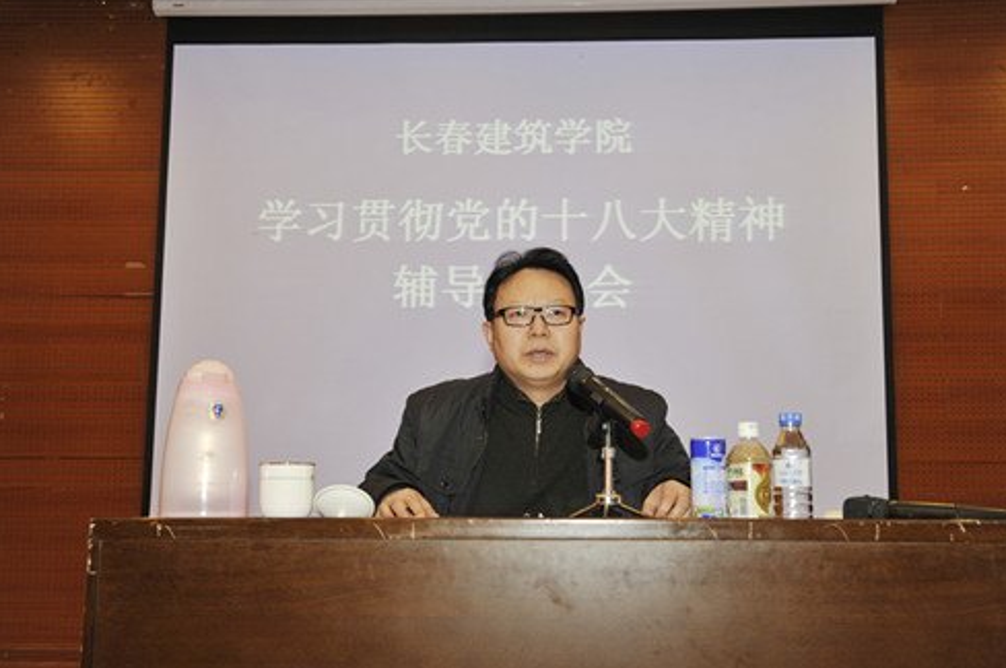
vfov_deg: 32.5
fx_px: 1144
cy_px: 332
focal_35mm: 41
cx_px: 509
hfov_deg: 47.5
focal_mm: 40
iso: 800
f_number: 7.1
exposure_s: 1/60
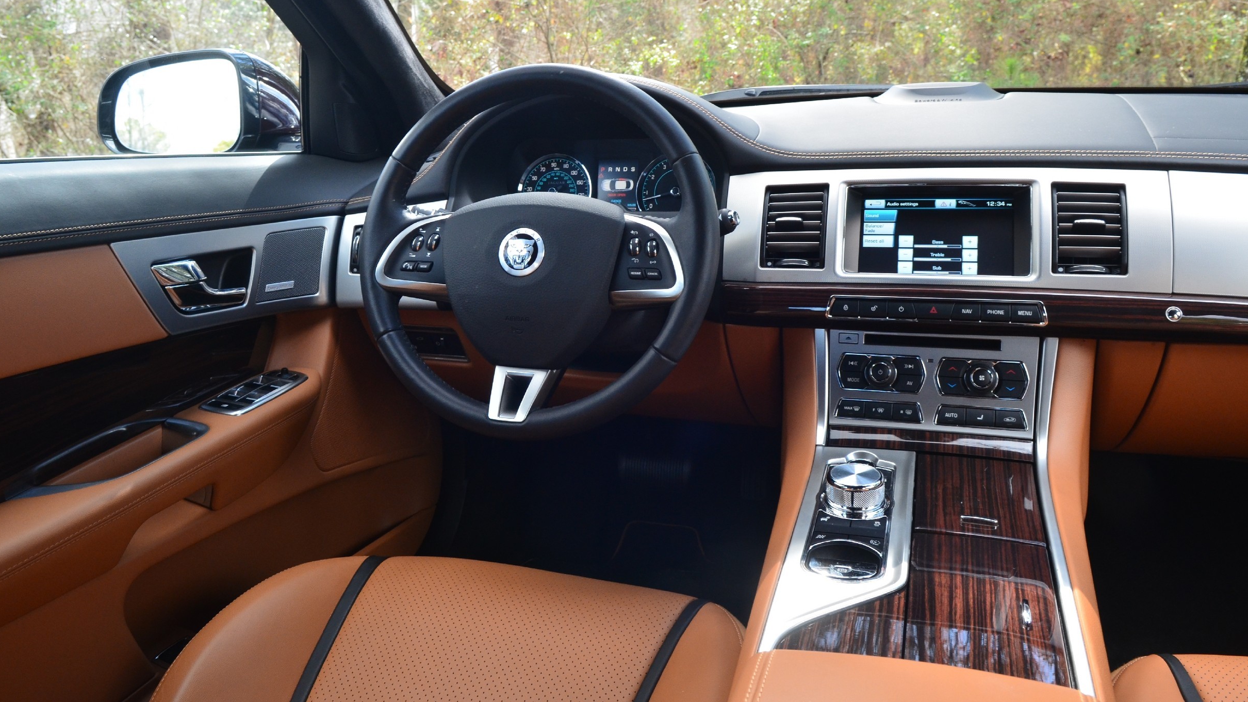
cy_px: 293
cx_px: 617
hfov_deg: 68.8
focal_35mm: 28
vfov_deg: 42.0
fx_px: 911
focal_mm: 17
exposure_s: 1/30
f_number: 7.1
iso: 800
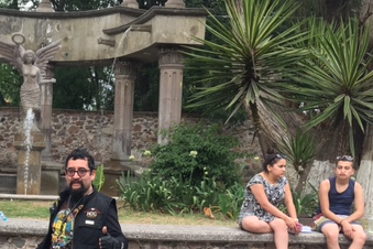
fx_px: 591
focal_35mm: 57
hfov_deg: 33.9
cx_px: 67
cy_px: 206
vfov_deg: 23.4
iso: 25
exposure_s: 1/120
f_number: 2.2
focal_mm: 4.15
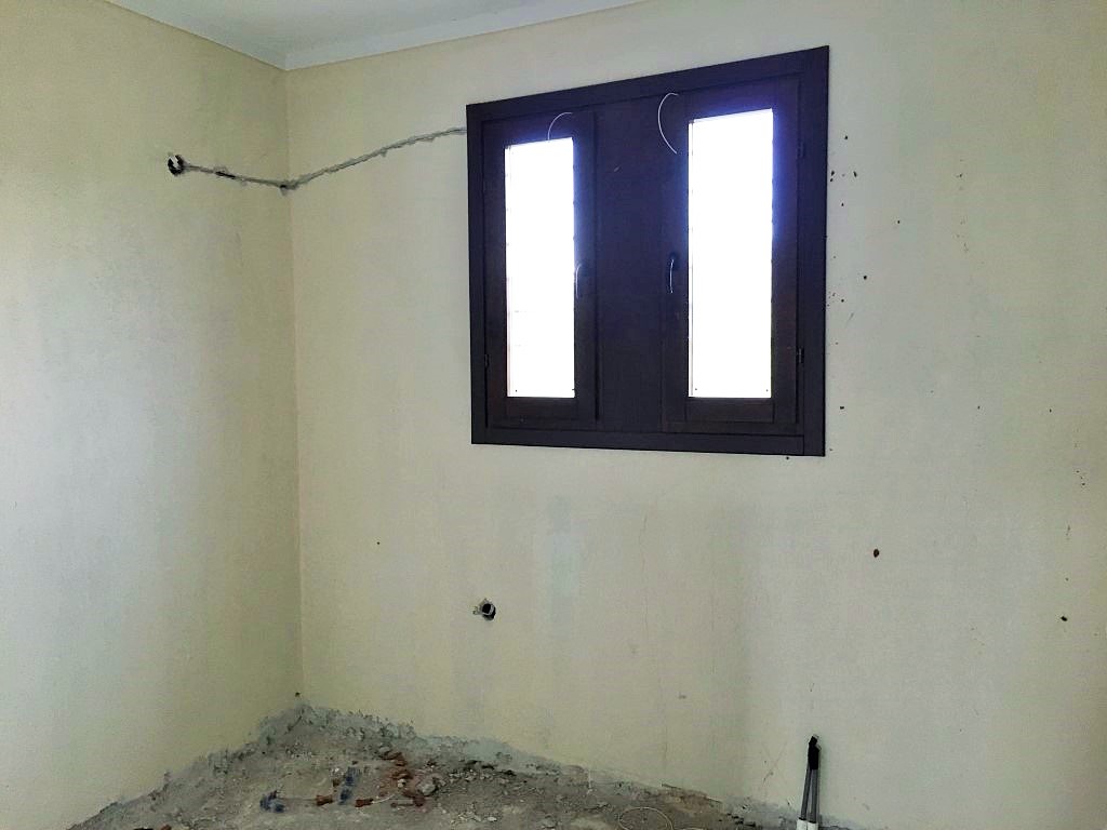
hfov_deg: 61.7
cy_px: 415
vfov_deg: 48.2
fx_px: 927
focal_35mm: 29
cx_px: 554
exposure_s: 1/33
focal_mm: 4.15
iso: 50
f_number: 2.2
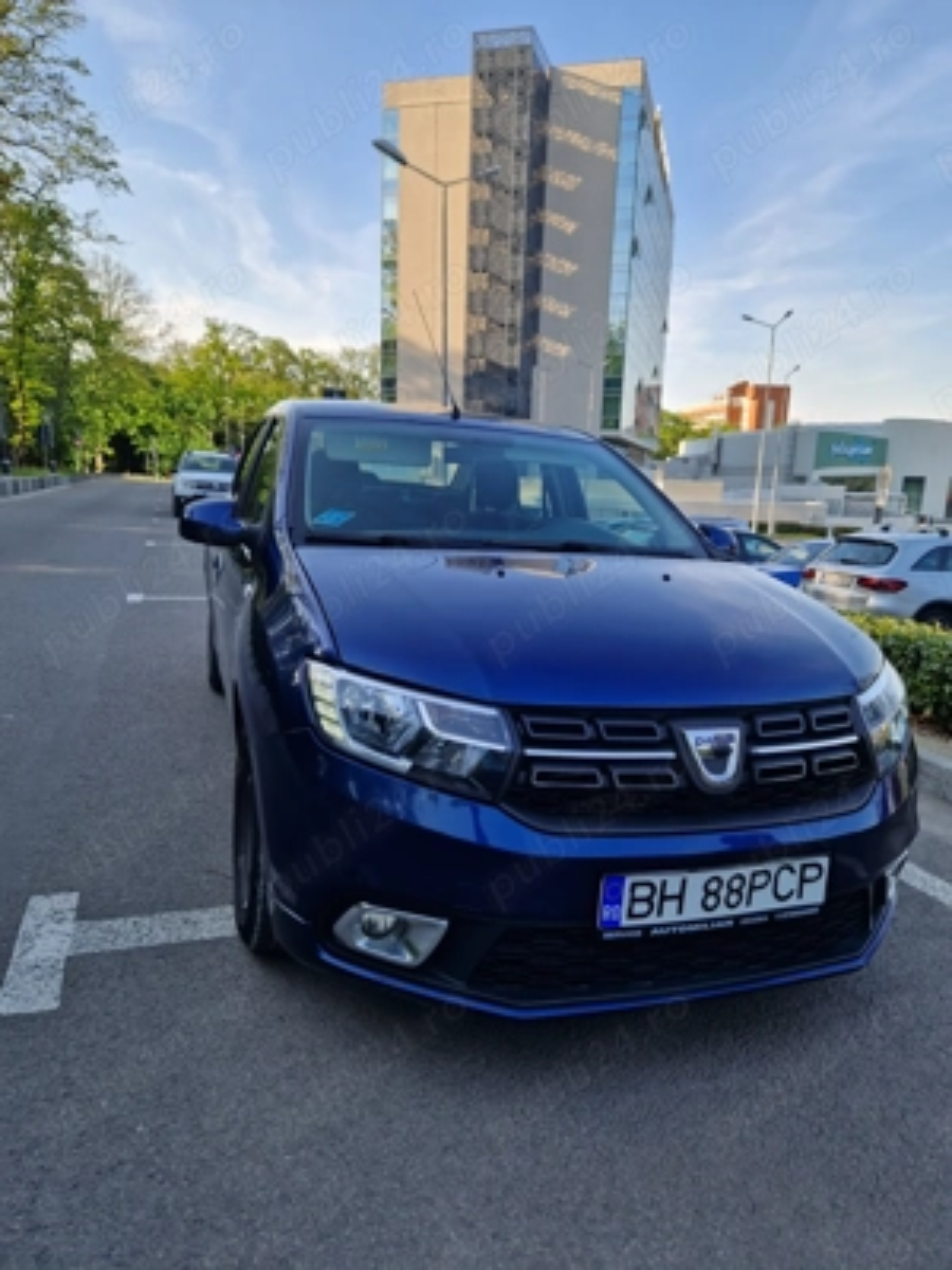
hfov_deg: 58.9
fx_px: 843
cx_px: 476
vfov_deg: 73.9
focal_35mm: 23
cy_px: 635
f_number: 1.8
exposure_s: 1/452
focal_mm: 5.4
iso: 50
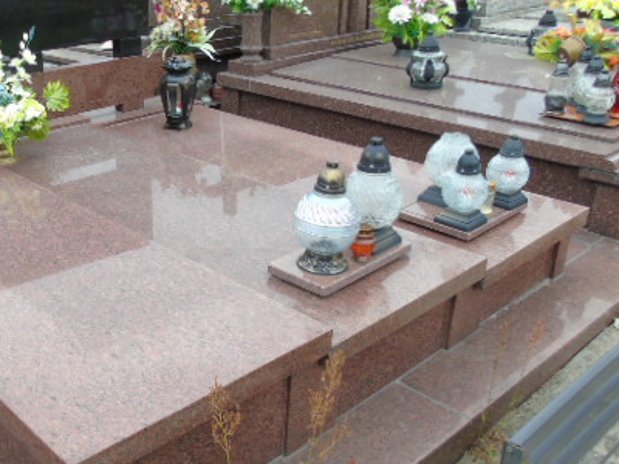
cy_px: 221
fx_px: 715
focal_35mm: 40
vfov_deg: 36.0
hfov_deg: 44.9
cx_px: 141
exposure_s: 1/125
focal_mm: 4.4
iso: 80
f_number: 3.4
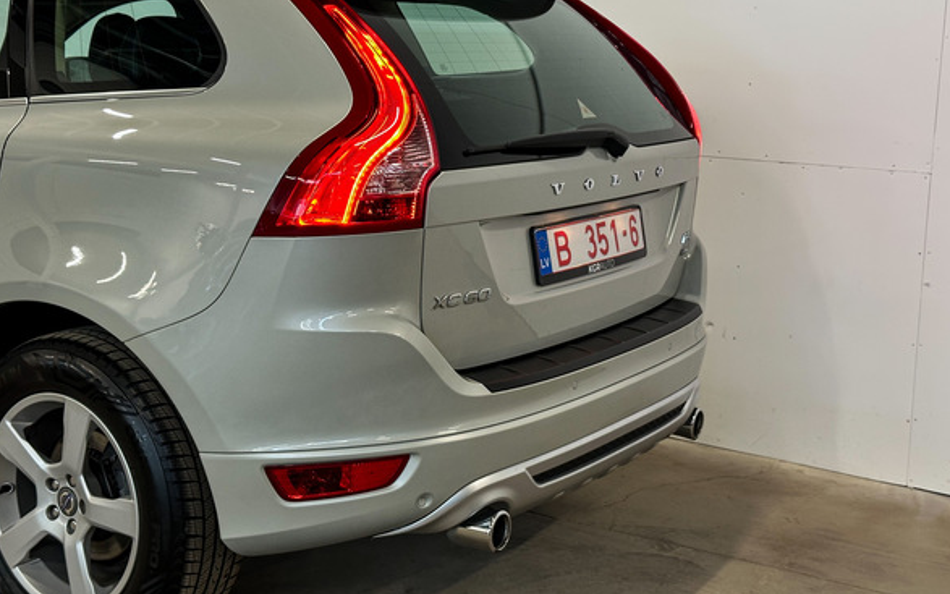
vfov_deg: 24.9
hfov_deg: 38.9
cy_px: 254
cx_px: 468
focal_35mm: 52
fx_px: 1346
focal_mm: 6.86
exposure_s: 1/50
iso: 125
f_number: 1.78
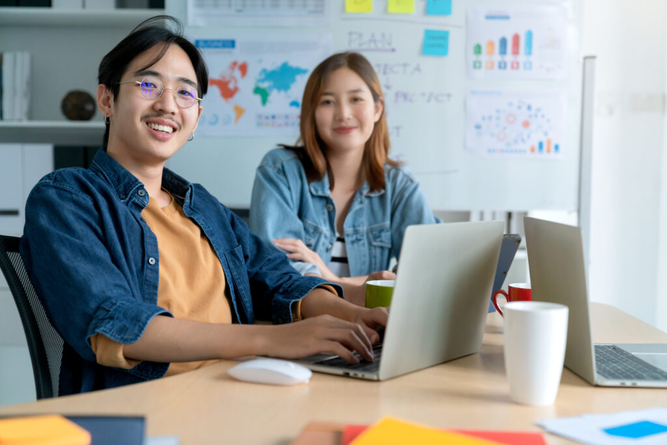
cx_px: 334
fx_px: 1001
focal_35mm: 54
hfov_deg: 36.9
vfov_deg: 25.1
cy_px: 222
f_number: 2.8
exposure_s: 1/125
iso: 1000
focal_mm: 54
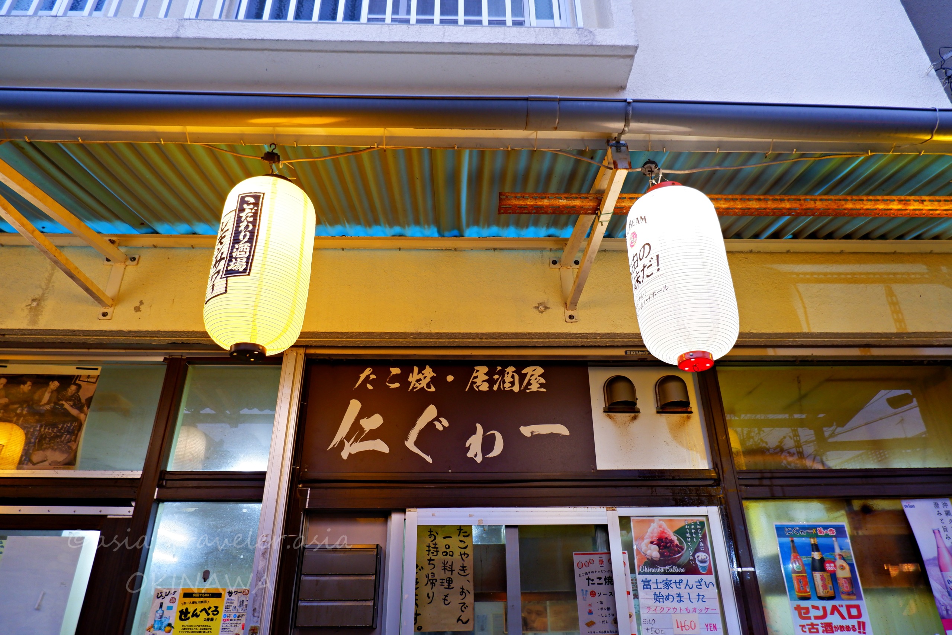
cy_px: 318
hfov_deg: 76.1
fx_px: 608
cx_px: 476
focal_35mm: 23
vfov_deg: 55.1
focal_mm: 15
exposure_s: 1/34
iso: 500
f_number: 3.5
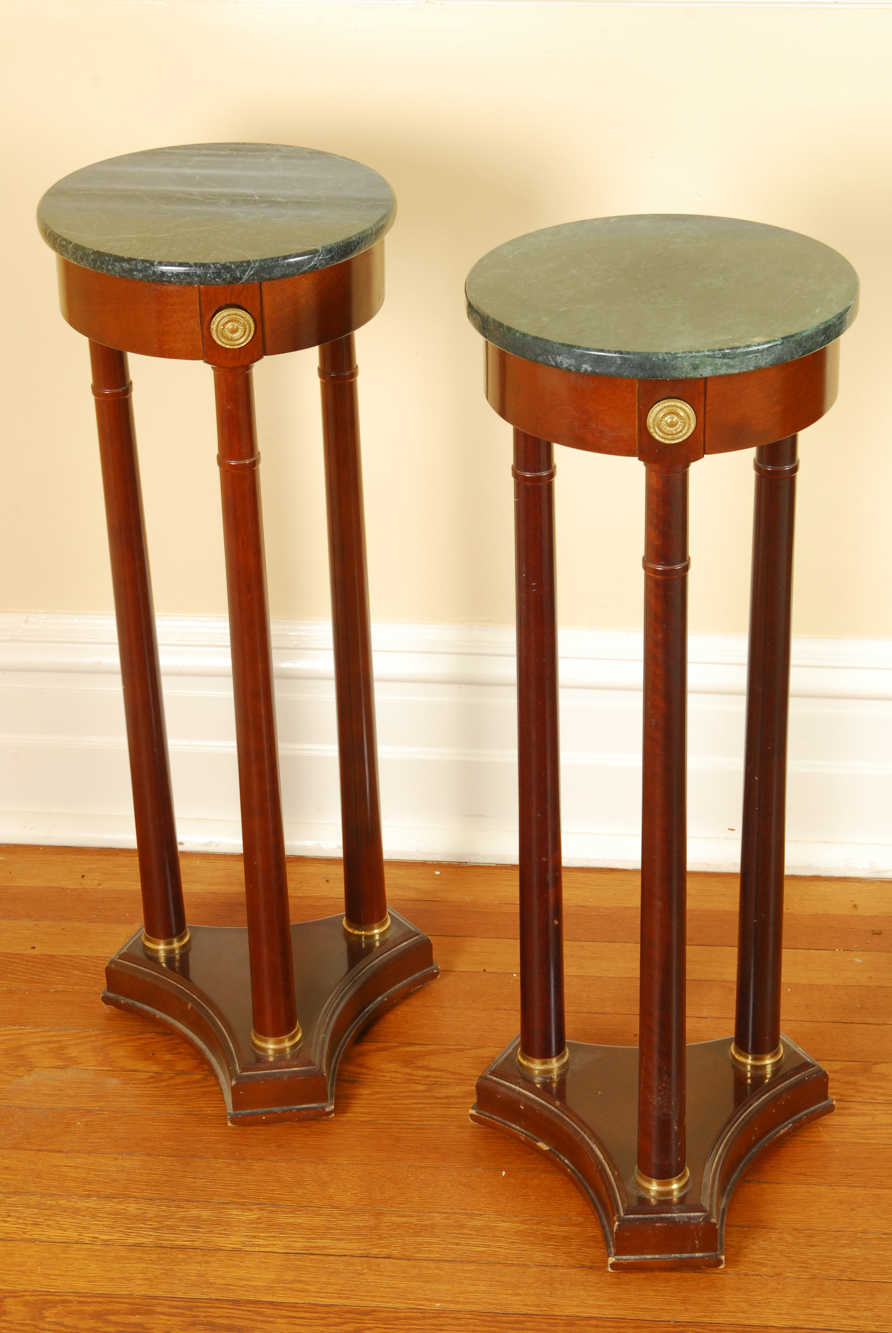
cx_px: 446
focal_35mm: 75
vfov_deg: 27.0
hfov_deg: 18.2
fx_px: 2779
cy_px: 666
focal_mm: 50
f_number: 10
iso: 400
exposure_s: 1/100
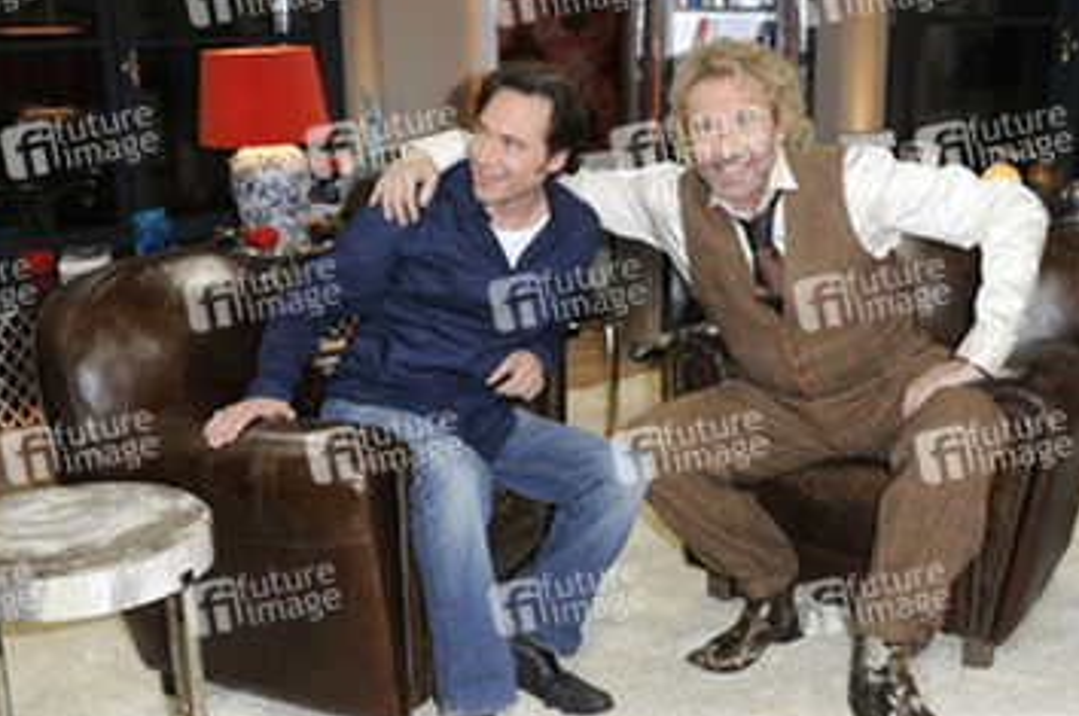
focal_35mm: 51
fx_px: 1526
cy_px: 372
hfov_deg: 38.9
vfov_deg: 26.4
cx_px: 608
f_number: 5.6
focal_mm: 40
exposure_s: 1/160
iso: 2500
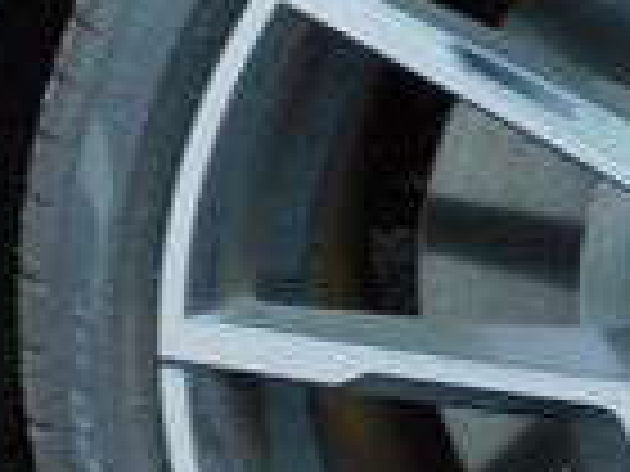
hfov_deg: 16.7
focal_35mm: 110
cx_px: 868
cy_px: 171
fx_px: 2002
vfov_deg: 13.4
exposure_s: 1/50
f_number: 3.3
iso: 125
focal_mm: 4.3
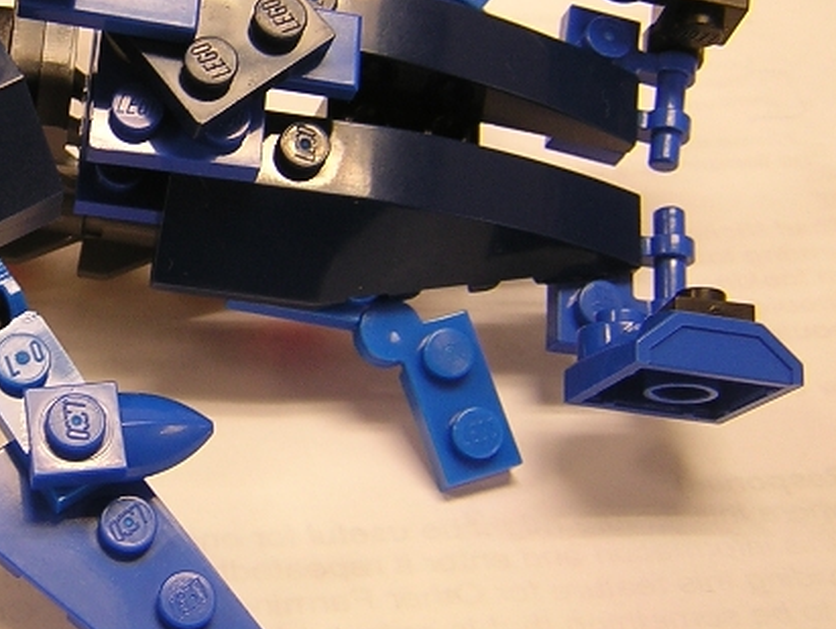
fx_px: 1692
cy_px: 187
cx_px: 45
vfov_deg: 20.9
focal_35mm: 70
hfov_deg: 26.6
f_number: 2.6
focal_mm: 4.7
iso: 100
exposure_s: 1/10.5
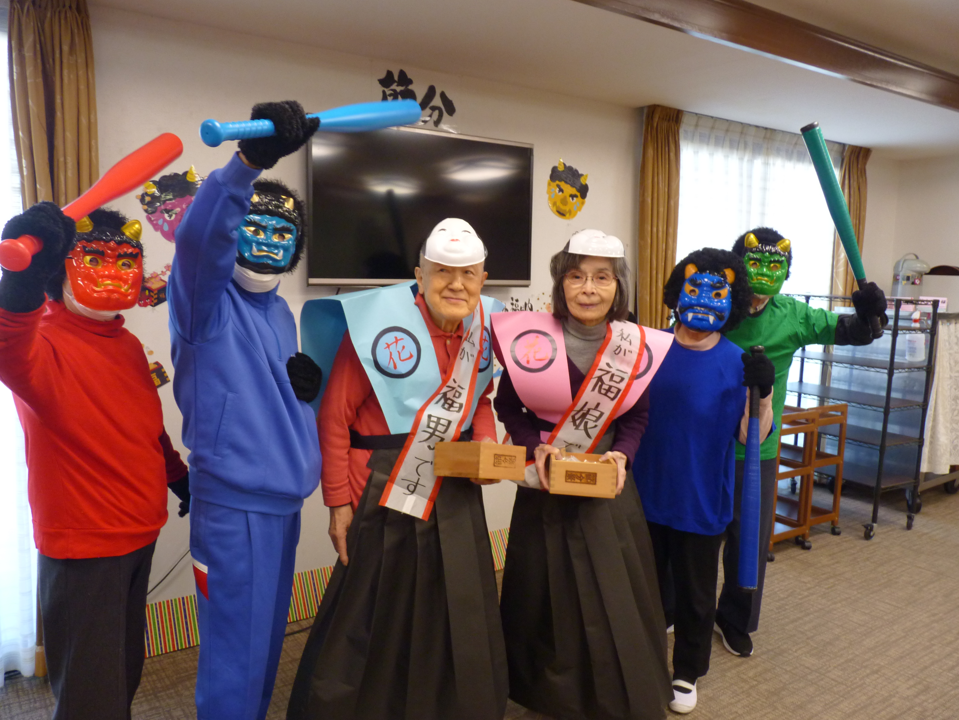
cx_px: 480
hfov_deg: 65.3
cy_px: 360
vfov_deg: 51.4
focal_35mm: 27
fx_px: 748
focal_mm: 4.8
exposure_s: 1/30
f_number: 2.8
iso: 200
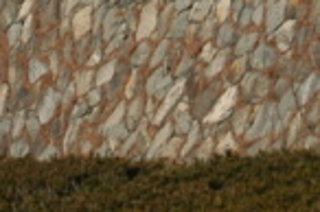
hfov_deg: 5.2
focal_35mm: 399
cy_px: -344
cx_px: 188
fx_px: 3543
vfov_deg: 3.4
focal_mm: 38
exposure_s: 1/320
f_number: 9
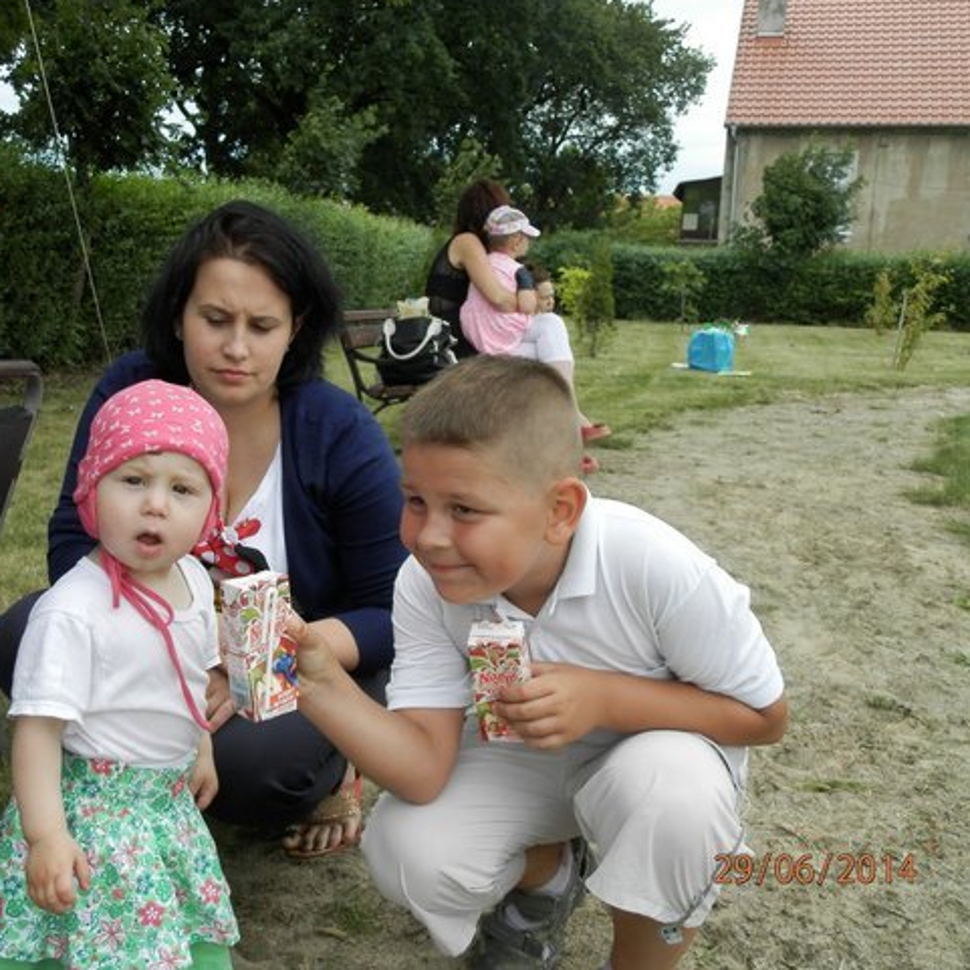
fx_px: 1173
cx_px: 341
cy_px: 483
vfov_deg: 44.9
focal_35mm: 37
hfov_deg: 44.4
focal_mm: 5.5
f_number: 3.2
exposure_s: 1/320
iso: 80
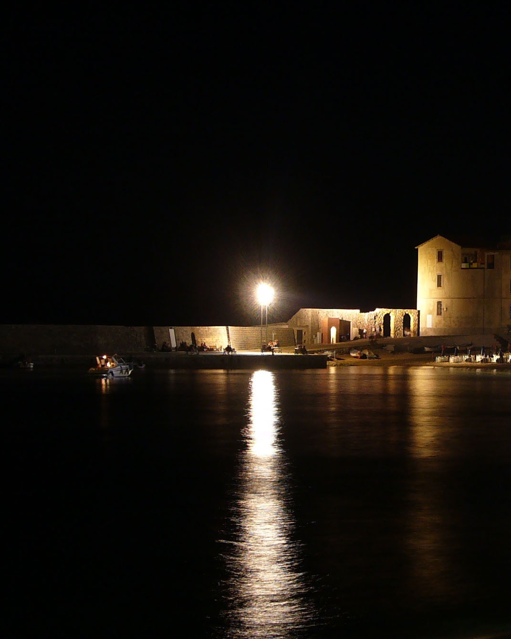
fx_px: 2118
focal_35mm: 112
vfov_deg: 17.2
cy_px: 332
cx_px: 431
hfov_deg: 13.7
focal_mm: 9.9
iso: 80
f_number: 3.1
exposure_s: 4
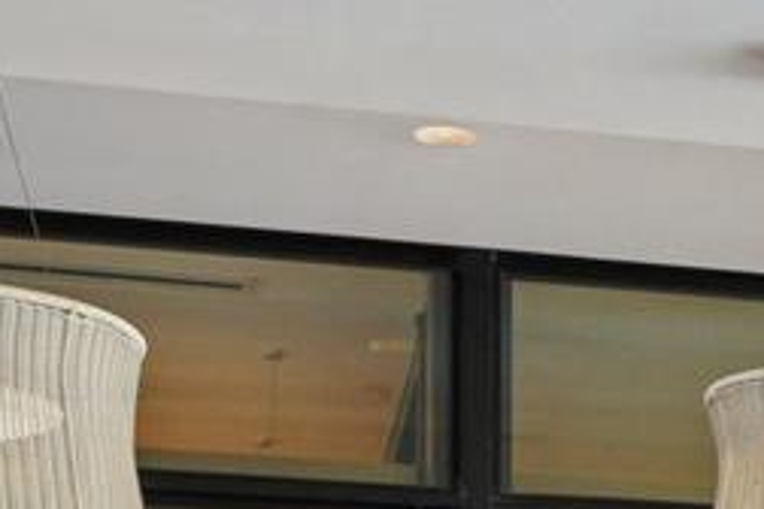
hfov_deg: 11.3
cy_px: 1310
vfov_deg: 7.6
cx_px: 1470
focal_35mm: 166
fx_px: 3523
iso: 400
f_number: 8
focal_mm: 29
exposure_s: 1/10
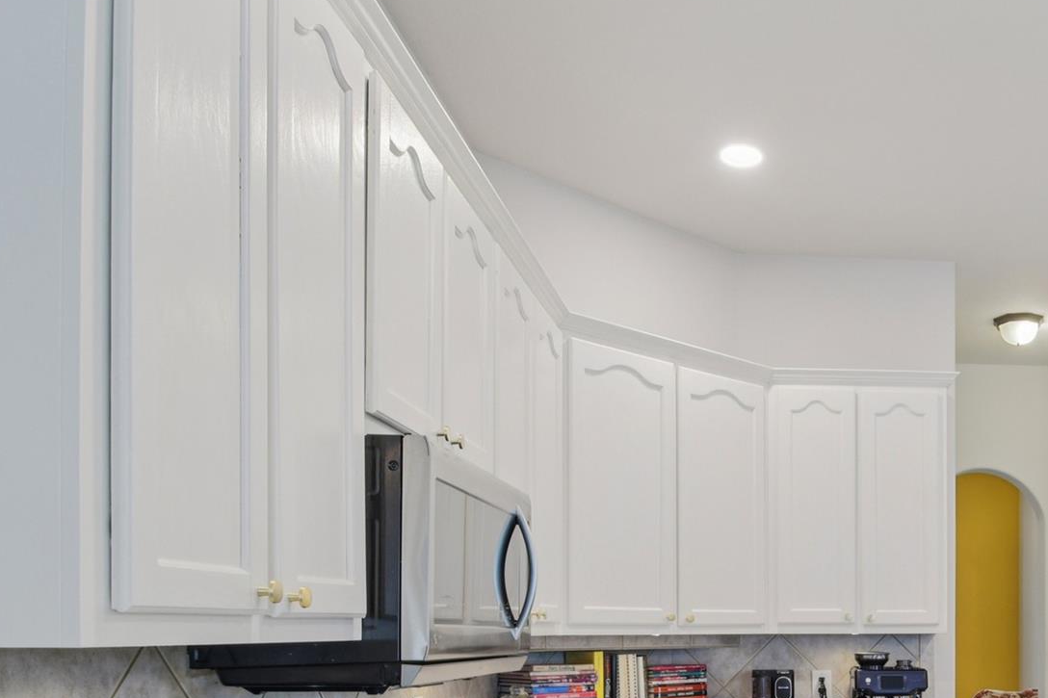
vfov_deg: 38.9
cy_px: 596
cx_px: 854
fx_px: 931
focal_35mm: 32
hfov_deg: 54.3
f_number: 8
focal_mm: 11.5
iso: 400
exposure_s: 1/6
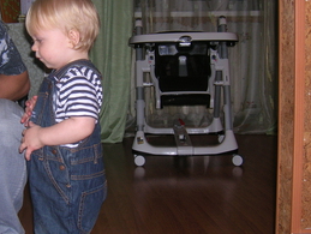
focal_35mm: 59
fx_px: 531
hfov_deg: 31.7
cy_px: 100
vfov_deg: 24.9
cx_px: 59
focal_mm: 5.7
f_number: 2.9
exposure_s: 1/60.1
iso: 50
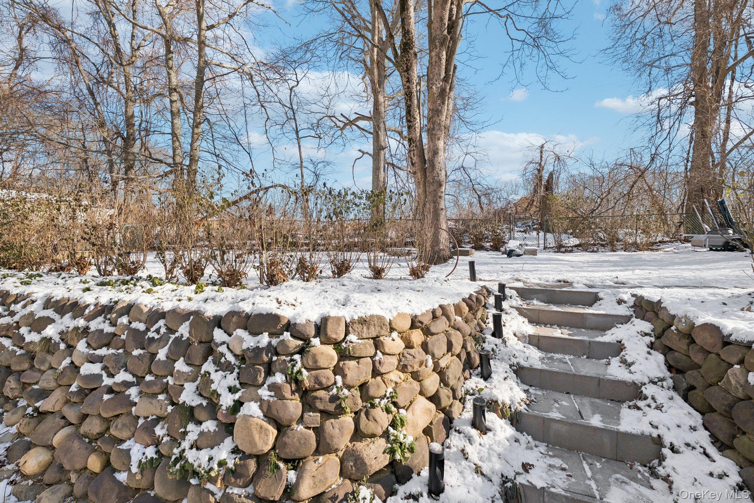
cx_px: 377
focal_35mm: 14
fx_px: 293
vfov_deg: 81.2
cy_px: 252
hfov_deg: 104.3
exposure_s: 1/1250
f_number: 7.1
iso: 500
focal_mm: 14
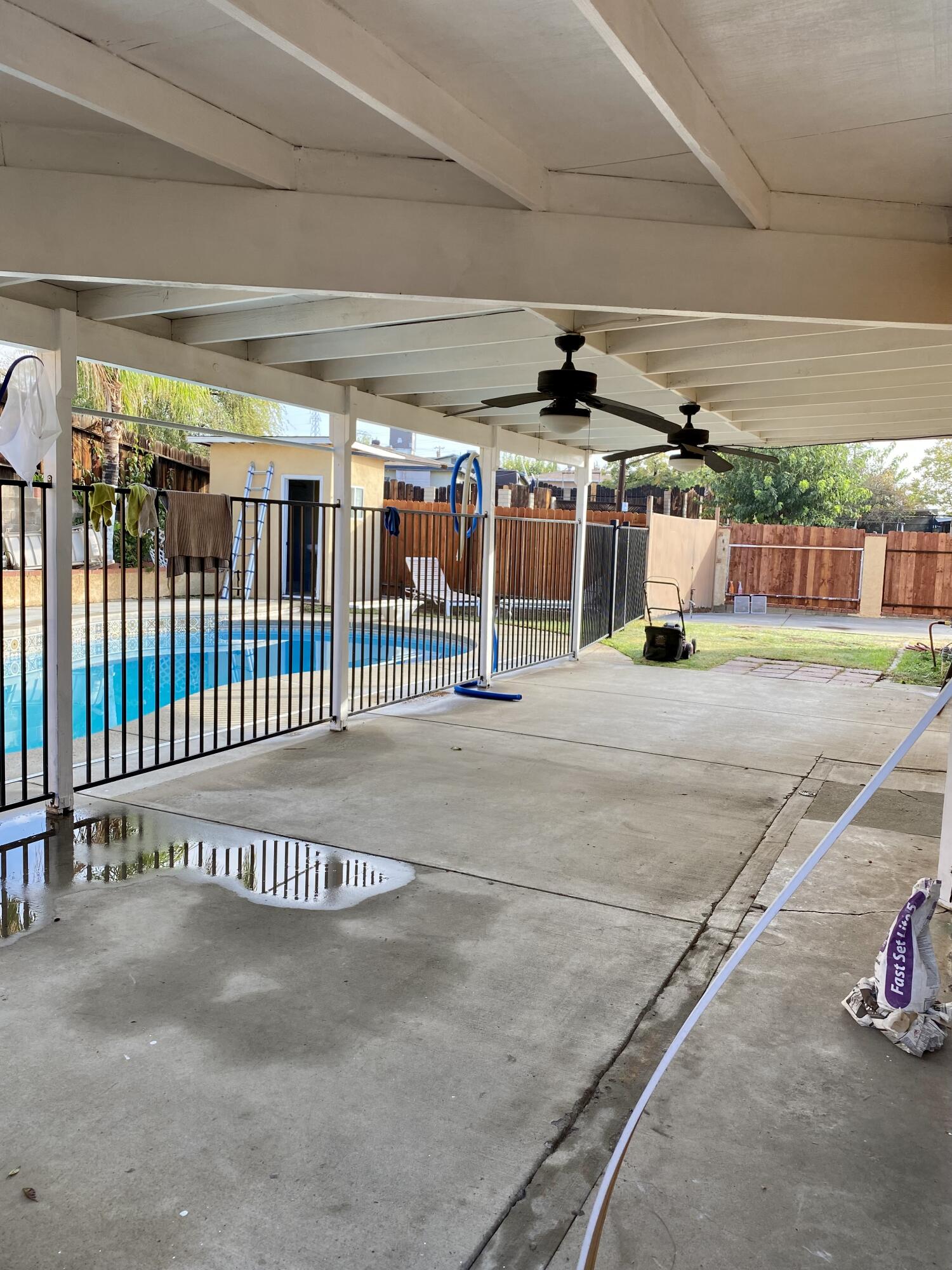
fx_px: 953
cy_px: 635
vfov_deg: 67.3
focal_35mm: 26
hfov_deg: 53.1
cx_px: 476
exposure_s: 1/297
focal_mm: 4.25
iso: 32
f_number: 1.8
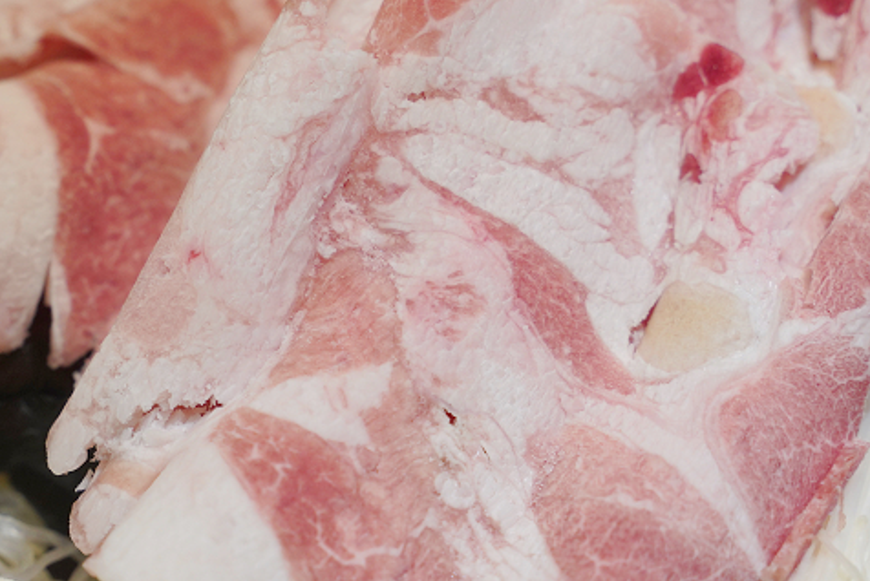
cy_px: 283
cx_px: 263
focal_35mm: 136
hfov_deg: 15.0
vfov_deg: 10.1
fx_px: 3289
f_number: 4
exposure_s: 1/60
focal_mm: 54
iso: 500
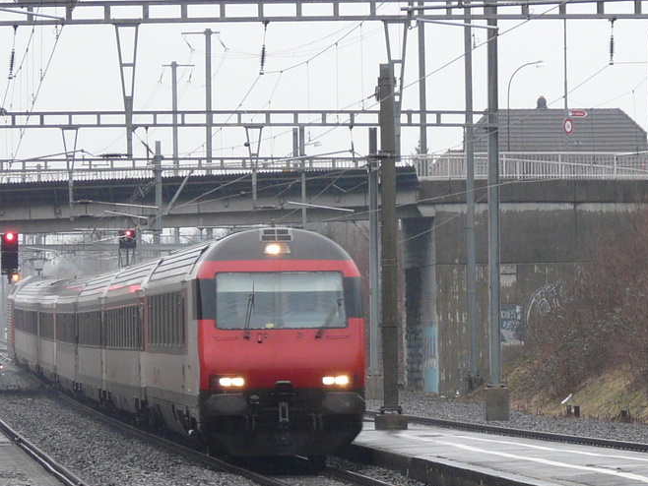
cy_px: 343
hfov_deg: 9.9
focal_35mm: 199
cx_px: 287
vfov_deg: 7.5
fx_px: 3727
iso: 100
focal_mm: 21.6
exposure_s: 1/80
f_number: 3.6
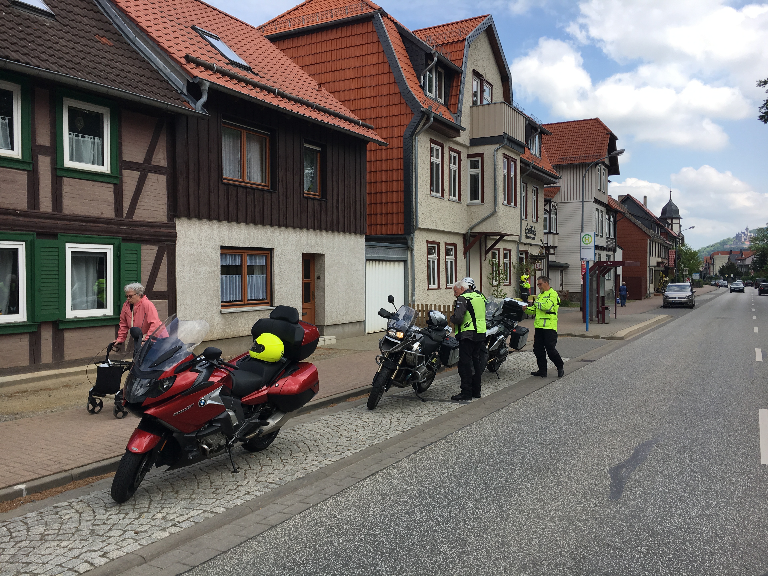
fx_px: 643
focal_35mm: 29
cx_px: 384
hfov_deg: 61.7
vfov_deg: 48.2
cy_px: 288
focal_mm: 4.15
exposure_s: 1/1202
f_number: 2.2
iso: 25
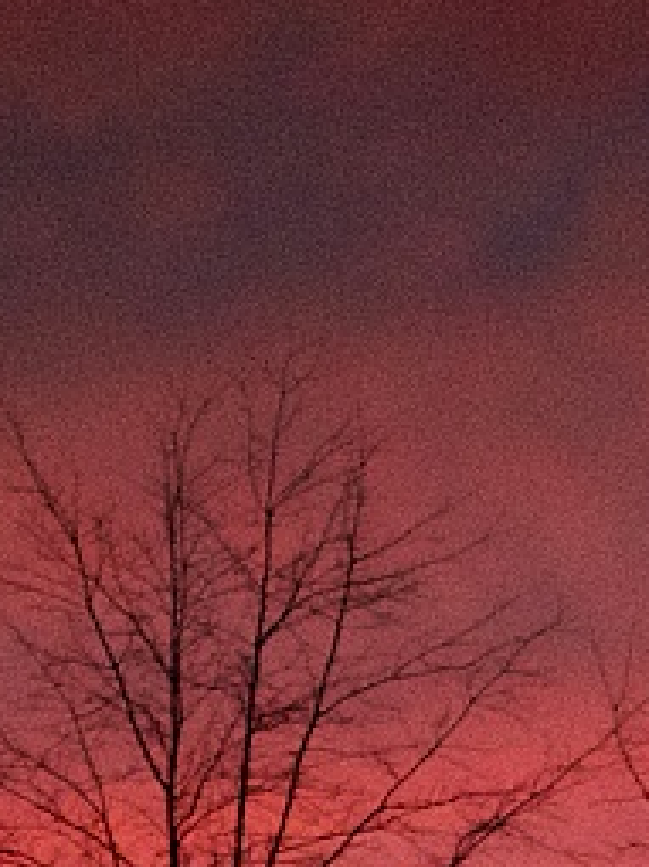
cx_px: 1412
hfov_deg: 2.6
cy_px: -745
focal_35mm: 571
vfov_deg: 3.5
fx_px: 14286
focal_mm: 52
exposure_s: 1/125
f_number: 8
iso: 3200
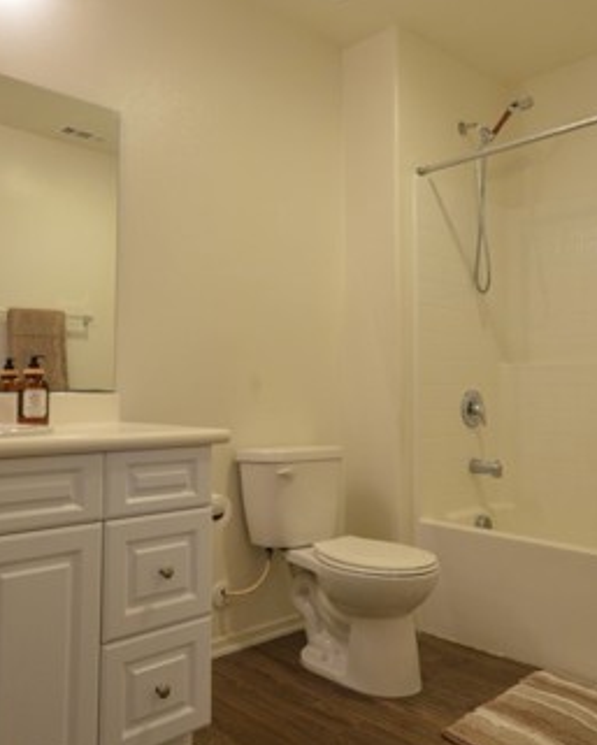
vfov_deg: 62.2
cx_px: 247
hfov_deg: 51.3
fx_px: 618
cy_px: 364
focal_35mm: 28
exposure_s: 1/60
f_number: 3.5
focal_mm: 10
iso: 450
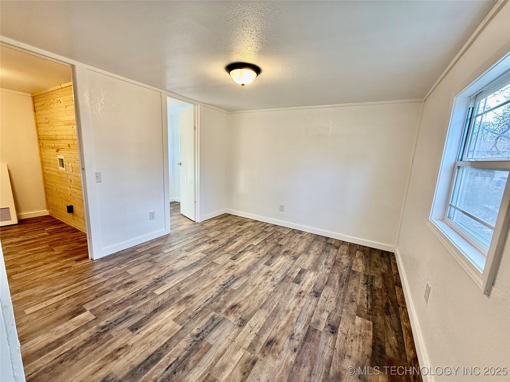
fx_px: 206
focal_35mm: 14
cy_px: 191
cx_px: 255
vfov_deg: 85.7
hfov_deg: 102.1
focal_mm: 2.22
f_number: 2.2
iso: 160
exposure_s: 1/99
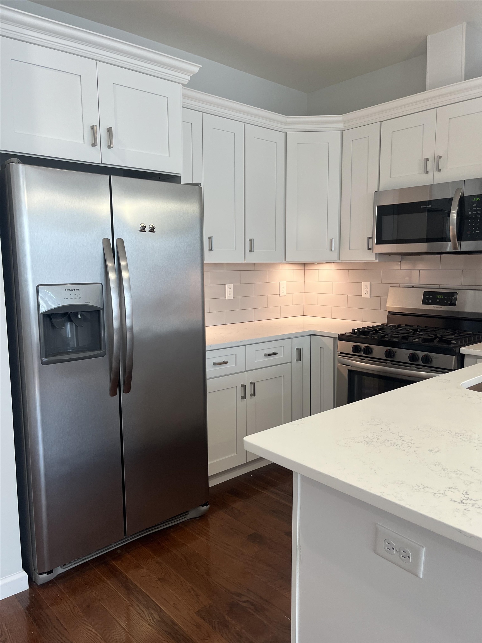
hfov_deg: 53.1
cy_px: 322
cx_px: 241
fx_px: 483
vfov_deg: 67.3
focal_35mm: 26
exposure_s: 1/120
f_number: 1.6
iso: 80
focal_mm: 5.1
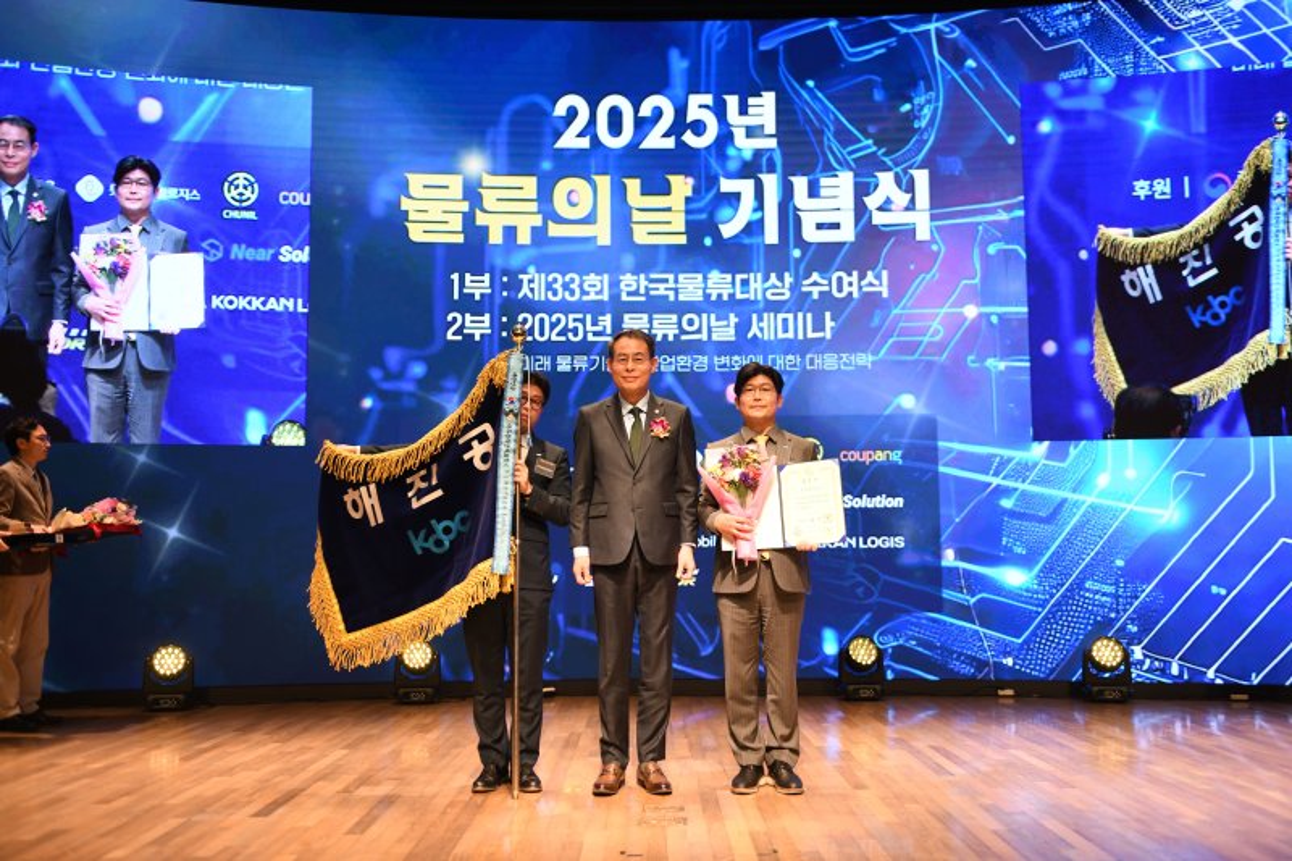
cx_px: 646
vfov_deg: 37.8
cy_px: 430
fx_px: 1256
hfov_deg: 54.4
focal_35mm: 35
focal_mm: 35
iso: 800
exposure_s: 1/160
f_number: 2.8
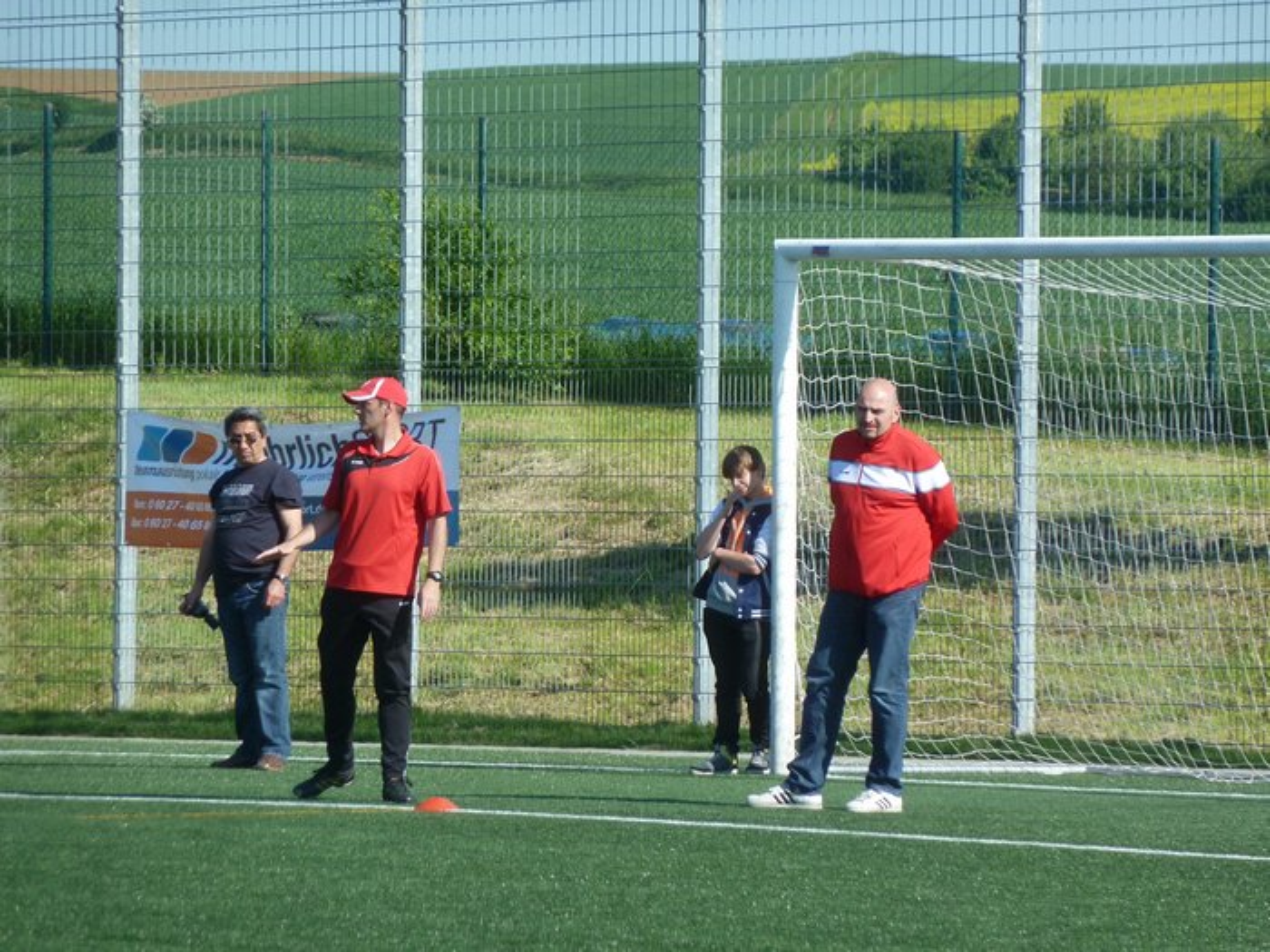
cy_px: 476
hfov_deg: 6.6
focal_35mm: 300
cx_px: 635
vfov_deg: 5.0
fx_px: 11006
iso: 160
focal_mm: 49.2
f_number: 4.9
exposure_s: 1/500
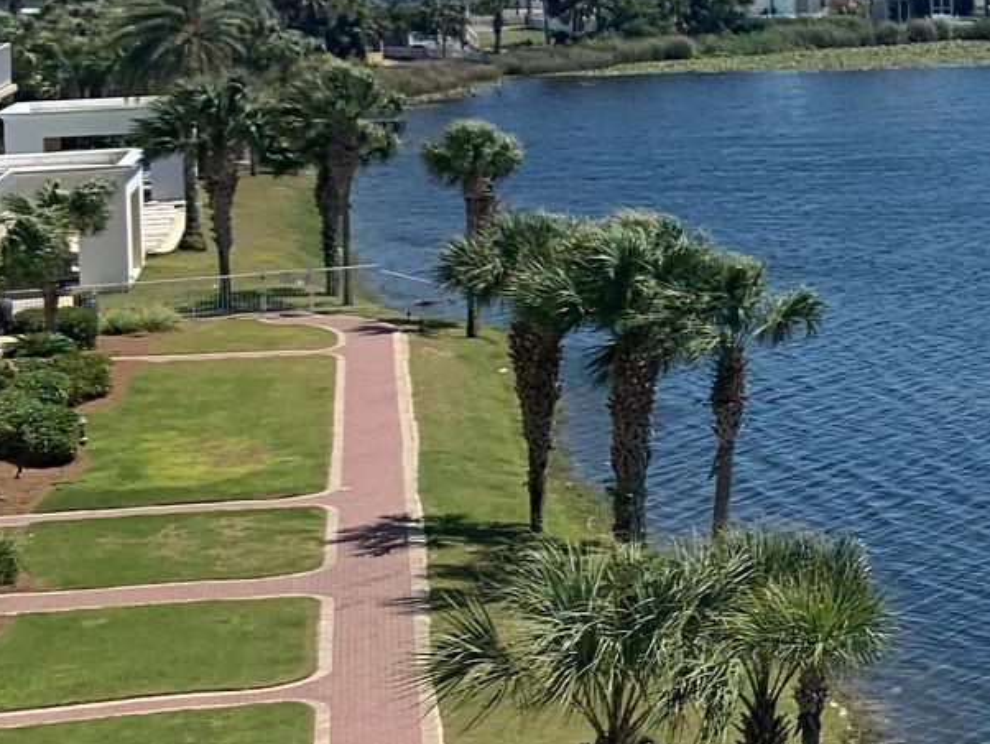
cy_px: -28
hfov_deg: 18.7
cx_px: 1648
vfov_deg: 16.6
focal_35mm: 87
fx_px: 2489
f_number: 1.8
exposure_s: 1/2915
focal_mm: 4.25
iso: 25
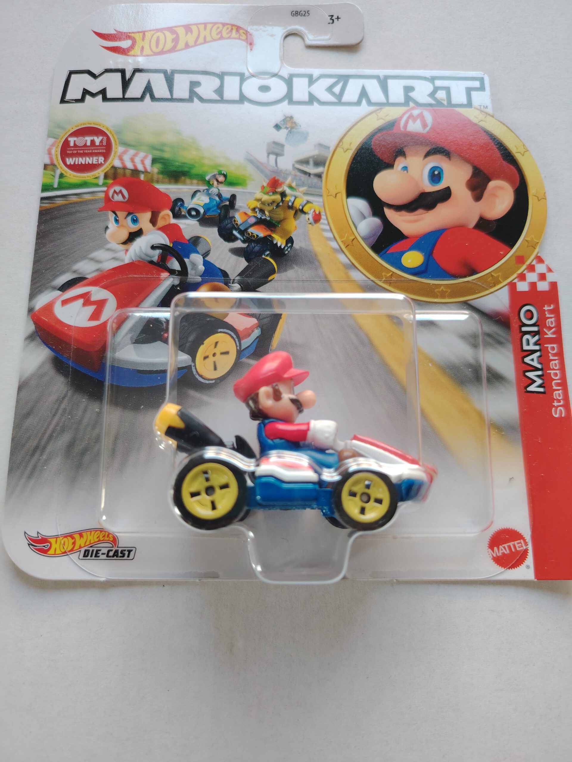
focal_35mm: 24
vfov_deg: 71.6
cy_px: 381
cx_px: 286
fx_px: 529
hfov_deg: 56.8
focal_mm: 5.25
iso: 1416
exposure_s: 1/100
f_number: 1.75
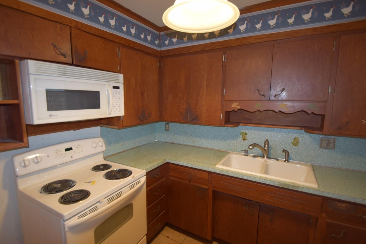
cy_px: 122
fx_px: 173
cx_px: 177
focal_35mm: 17
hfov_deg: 93.3
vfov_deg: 70.4
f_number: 3.5
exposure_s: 1/60
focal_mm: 10
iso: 400
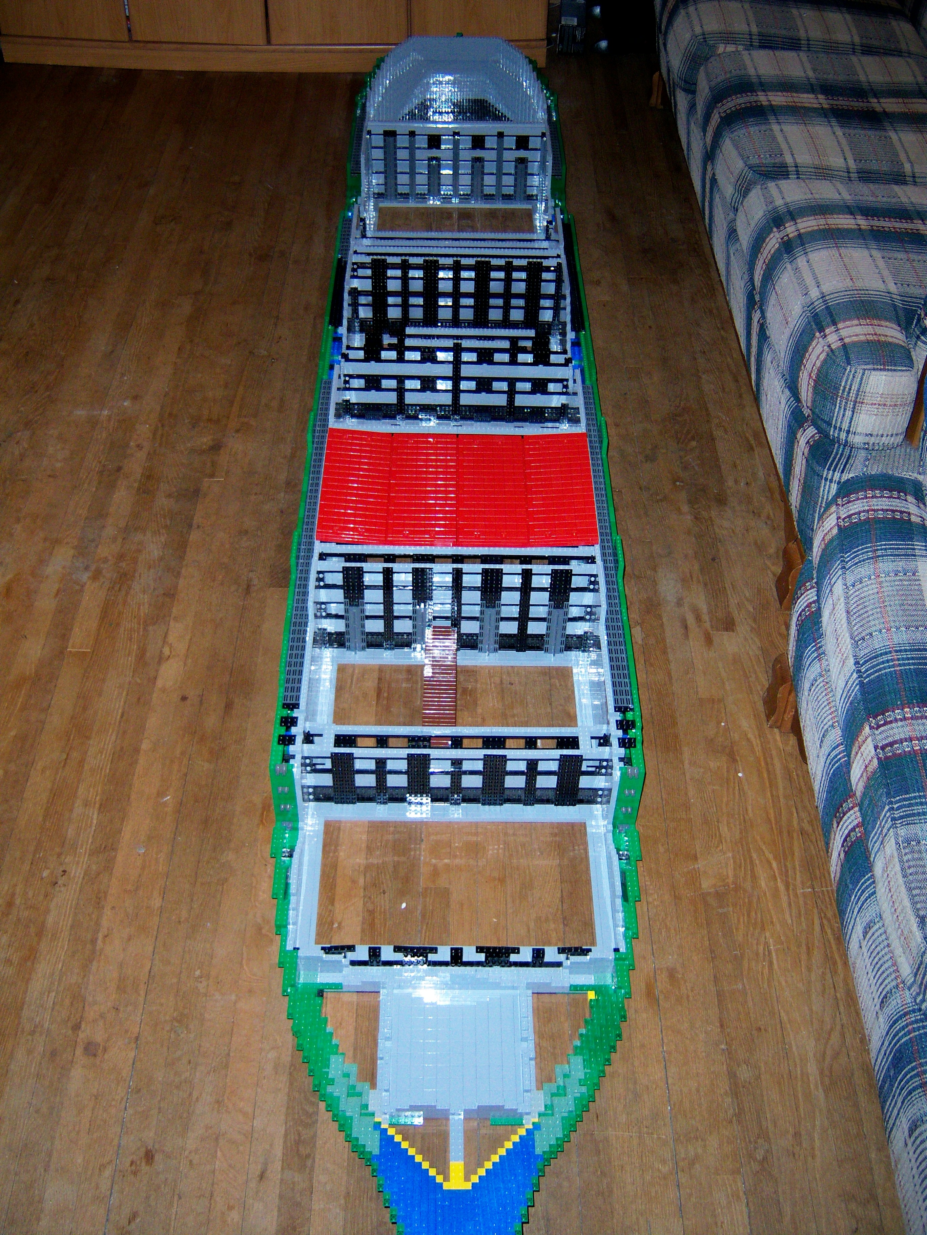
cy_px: 618
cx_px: 464
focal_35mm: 36
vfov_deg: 51.4
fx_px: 1285
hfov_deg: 39.7
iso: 160
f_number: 2.8
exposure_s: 1/60
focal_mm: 7.5
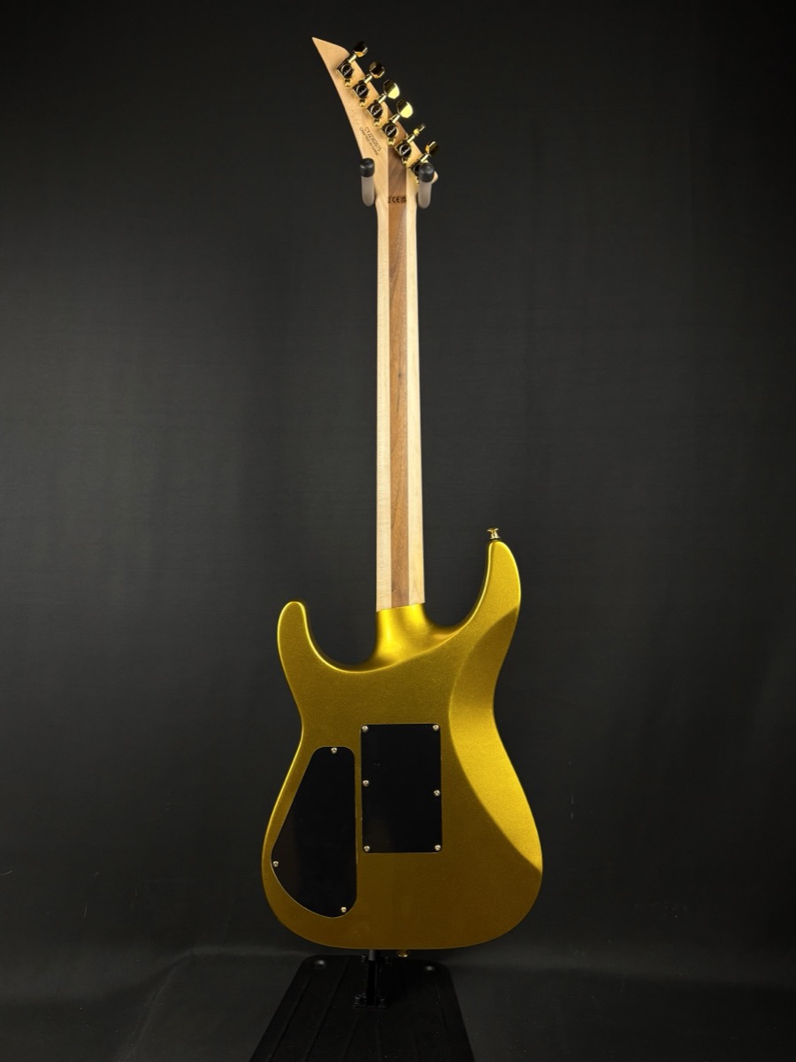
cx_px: 398
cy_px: 531
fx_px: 797
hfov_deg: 53.1
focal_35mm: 26
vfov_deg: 67.3
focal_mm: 5.96
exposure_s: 1/120
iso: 100
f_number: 1.6
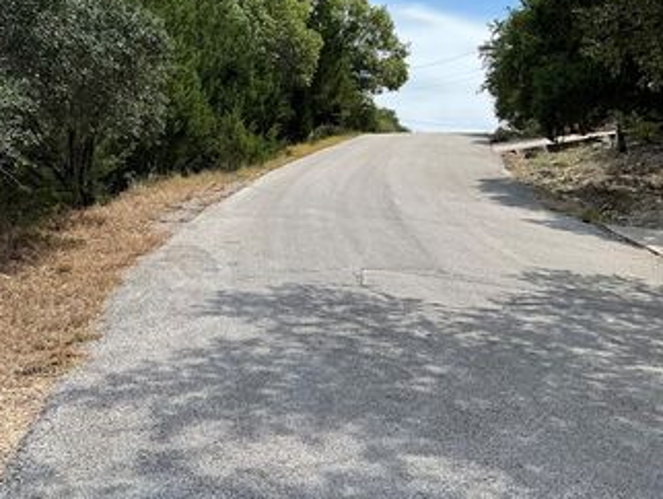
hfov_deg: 40.7
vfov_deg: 32.1
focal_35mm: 45
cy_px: 193
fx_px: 863
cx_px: 159
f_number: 1.8
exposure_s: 1/1342
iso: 25
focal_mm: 3
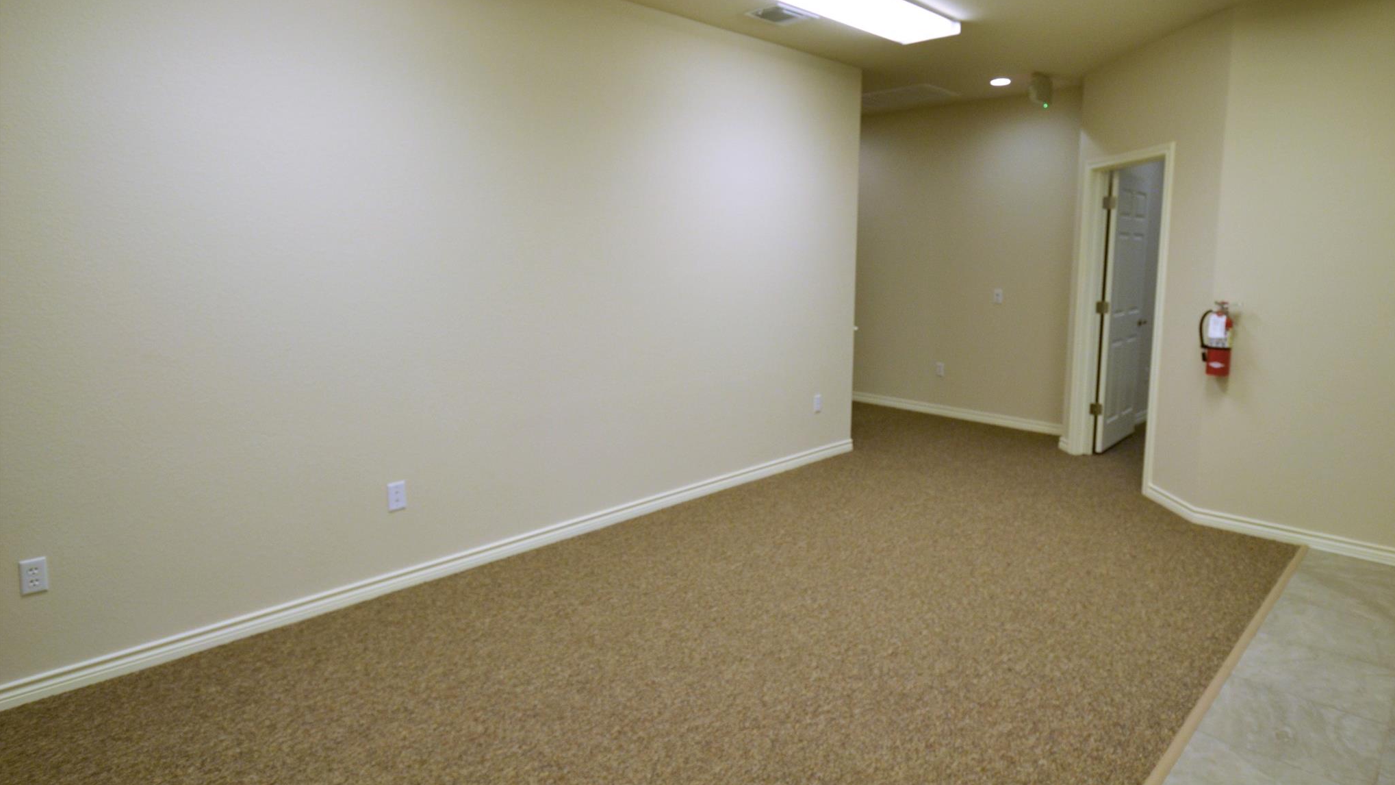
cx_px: 699
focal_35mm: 21
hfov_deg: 85.1
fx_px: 759
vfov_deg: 54.5
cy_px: 344
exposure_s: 1/125
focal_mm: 13
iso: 400
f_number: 5.6
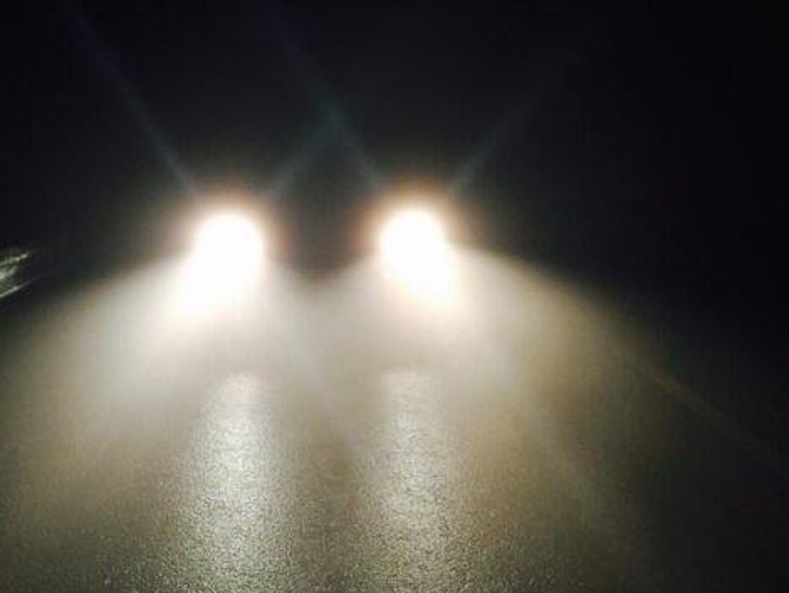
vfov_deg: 38.7
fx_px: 844
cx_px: 331
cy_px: 269
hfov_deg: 49.9
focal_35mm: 37
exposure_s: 1/30
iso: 250
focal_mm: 4.15
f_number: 2.2
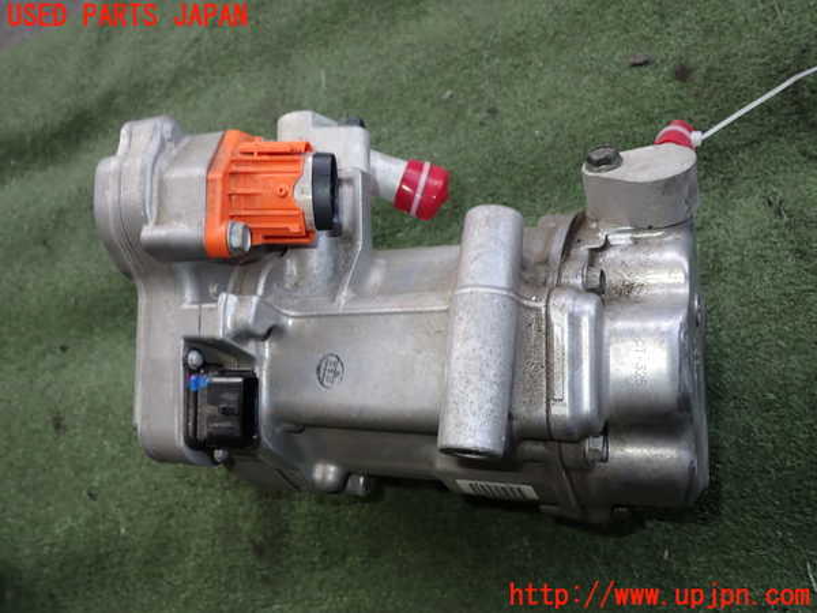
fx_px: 708
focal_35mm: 30
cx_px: 408
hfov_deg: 60.0
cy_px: 306
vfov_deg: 46.8
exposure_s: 1/30
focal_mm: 5.4
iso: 100
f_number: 6.3
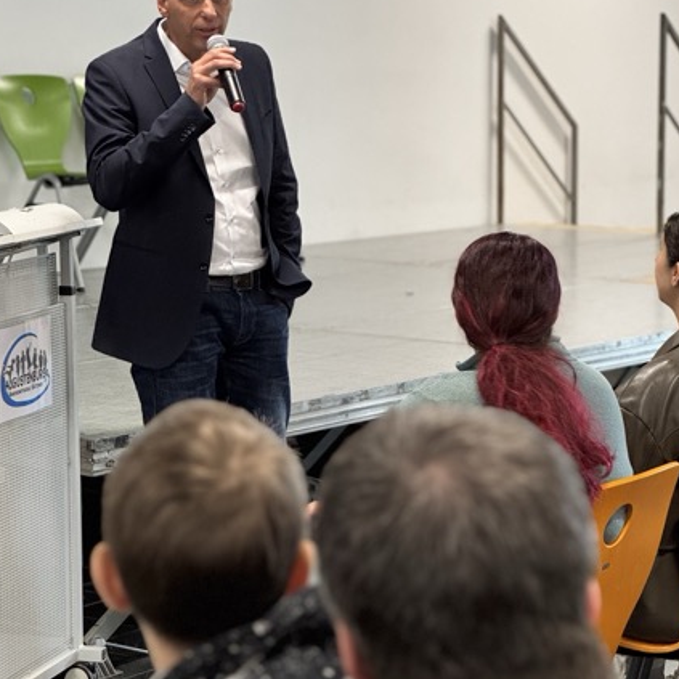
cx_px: 311
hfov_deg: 16.9
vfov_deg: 16.8
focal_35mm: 103
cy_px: 207
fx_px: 2286
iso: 320
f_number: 2.8
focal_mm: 9
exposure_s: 1/50
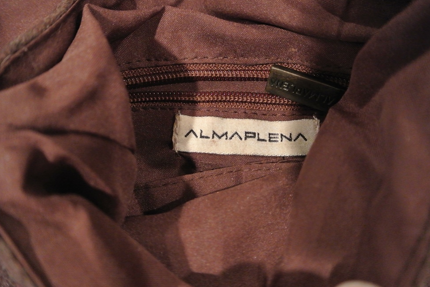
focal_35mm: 32
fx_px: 382
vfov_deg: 41.1
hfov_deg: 58.7
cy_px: 144
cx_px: 214
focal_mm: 11.8
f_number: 3.8
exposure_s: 1/30
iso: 2500
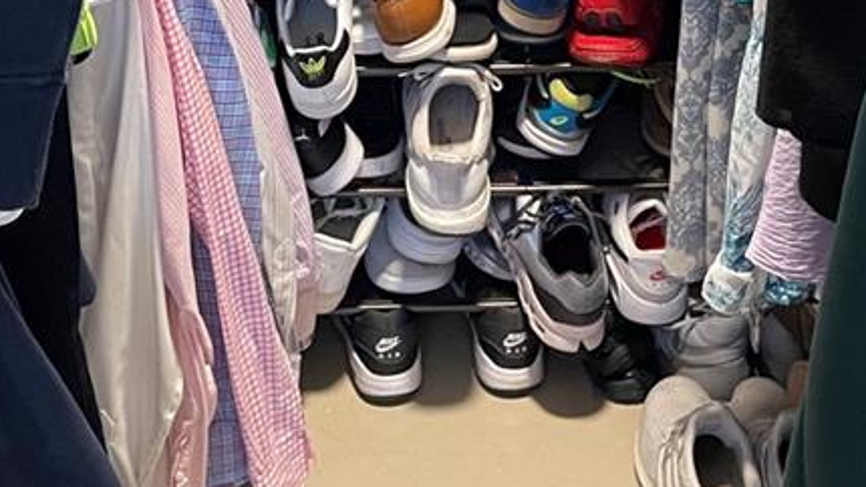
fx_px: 1814
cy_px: -346
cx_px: 393
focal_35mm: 79
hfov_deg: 26.8
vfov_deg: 13.9
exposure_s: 1/60
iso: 250
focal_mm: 5.1
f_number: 1.6
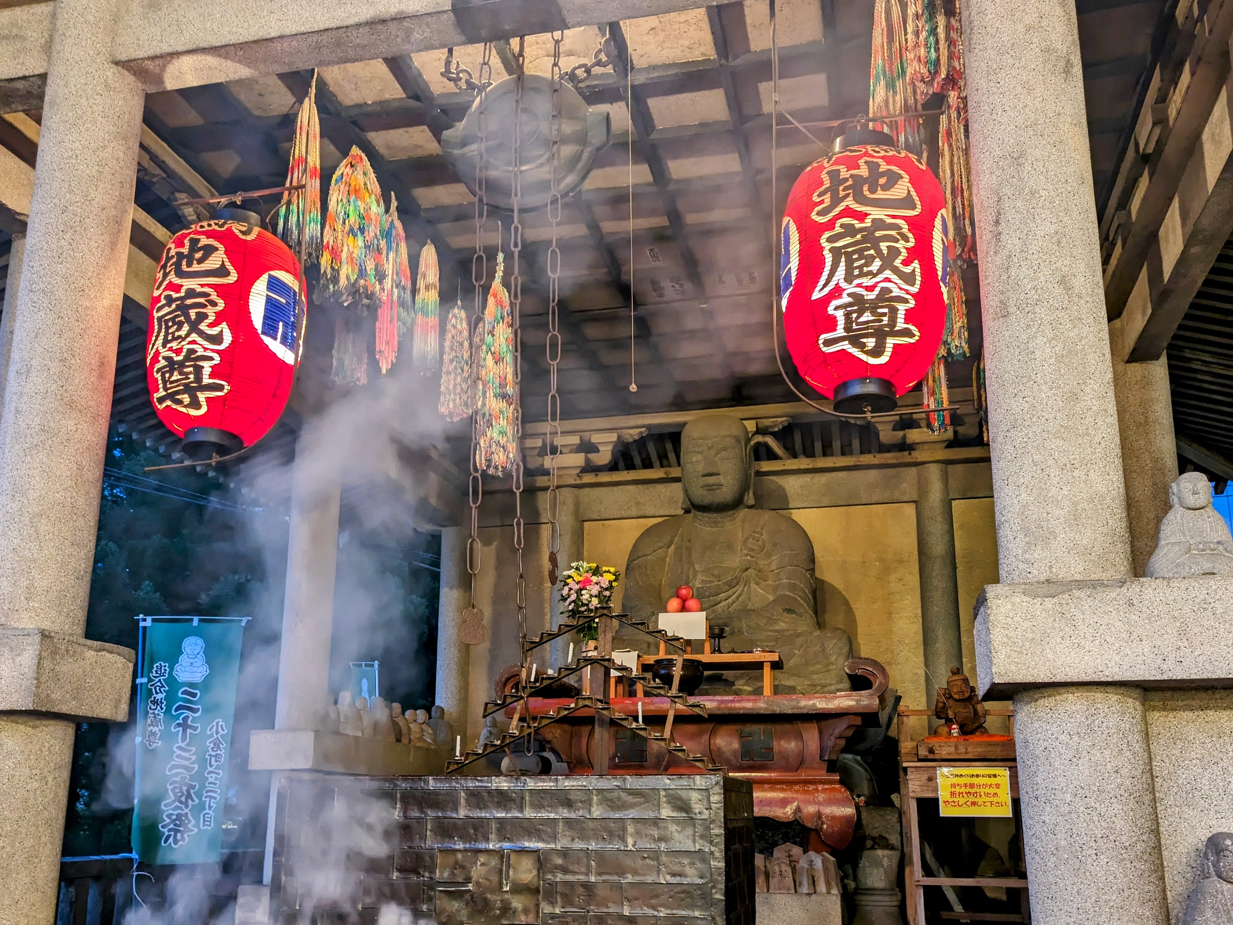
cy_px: 550
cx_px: 634
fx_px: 1104
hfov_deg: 58.3
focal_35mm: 31
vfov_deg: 45.2
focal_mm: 5.43
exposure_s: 1/25
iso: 232
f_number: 1.89
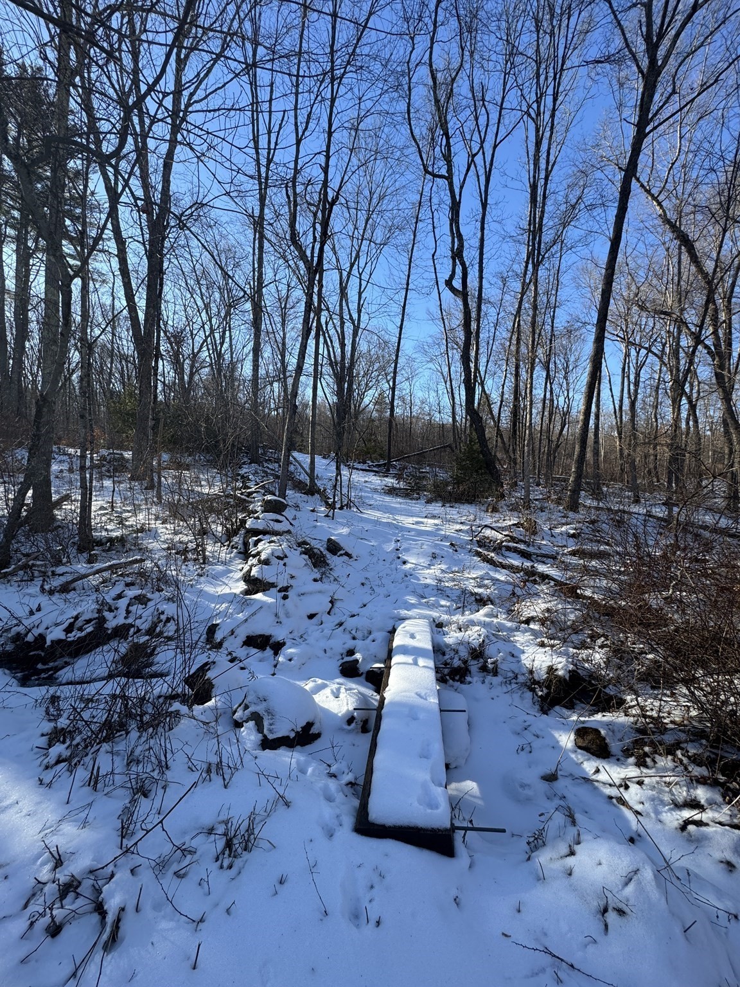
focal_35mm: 14
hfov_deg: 85.7
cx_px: 370
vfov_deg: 102.1
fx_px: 399
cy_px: 494
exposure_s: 1/734
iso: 50
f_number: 2.2
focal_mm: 2.22
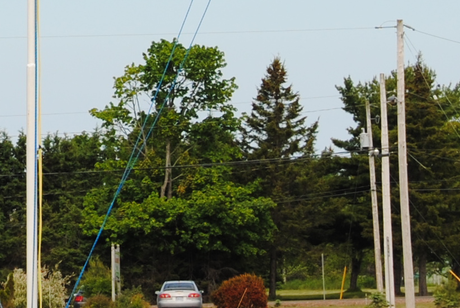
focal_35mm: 388
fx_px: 4968
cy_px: -177
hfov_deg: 5.3
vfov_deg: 3.5
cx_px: -125
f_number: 8
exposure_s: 1/250
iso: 100
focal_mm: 55
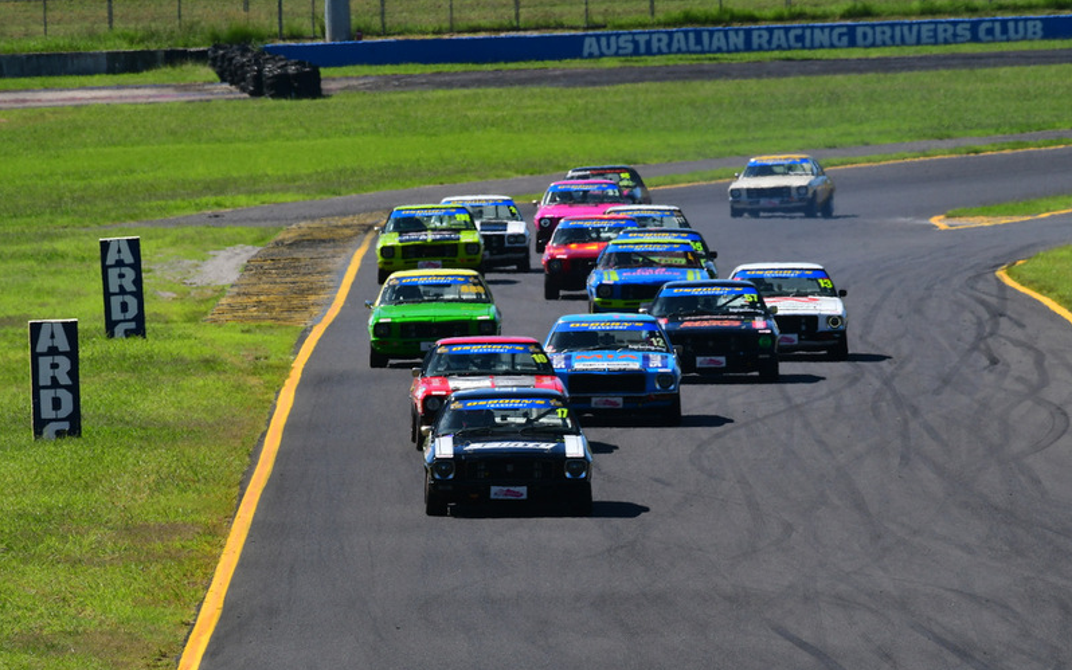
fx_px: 18817
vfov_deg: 2.0
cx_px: 536
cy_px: 356
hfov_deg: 3.3
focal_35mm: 644
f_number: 13
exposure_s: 1/640
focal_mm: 420
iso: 500
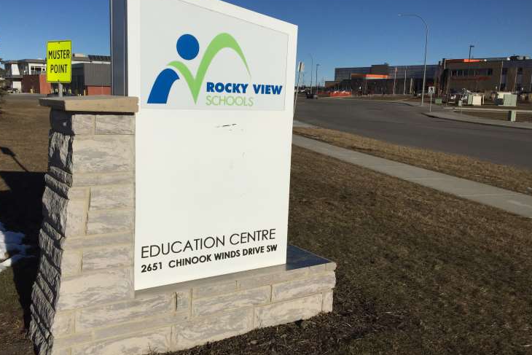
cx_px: 263
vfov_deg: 42.3
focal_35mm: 31
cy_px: 171
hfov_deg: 60.3
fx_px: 458
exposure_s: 1/9901
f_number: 2.2
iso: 32
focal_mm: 4.15
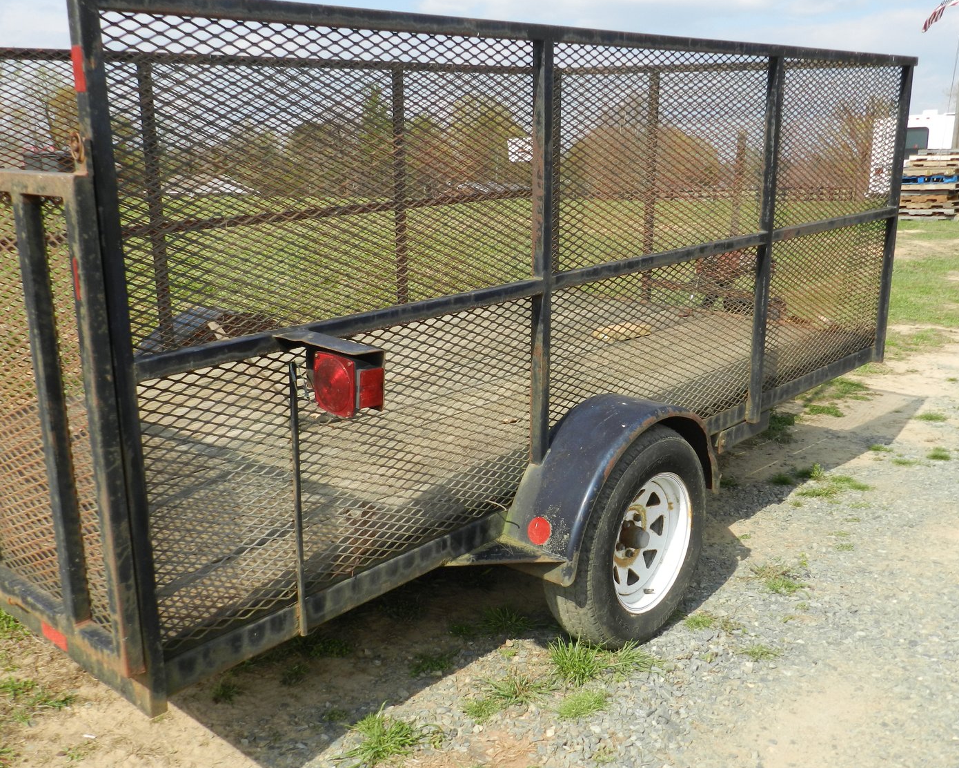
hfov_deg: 52.8
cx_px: 500
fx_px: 965
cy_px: 377
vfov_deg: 43.4
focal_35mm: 34
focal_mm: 5.6
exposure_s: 1/1000
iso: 160
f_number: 3.7
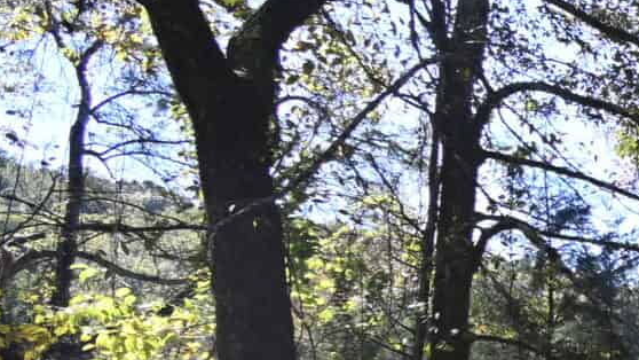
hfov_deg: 18.1
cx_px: 1316
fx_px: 1220
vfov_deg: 15.9
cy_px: 476
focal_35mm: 72
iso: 200
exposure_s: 1/250
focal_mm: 10
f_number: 5.6
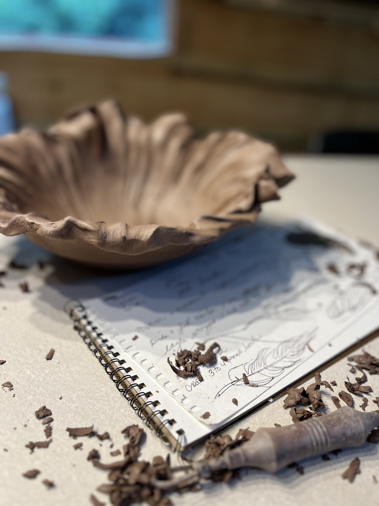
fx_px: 380
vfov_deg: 67.3
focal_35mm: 26
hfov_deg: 53.1
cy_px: 253
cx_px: 190
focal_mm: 5.1
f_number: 1.6
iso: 32
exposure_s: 1/139
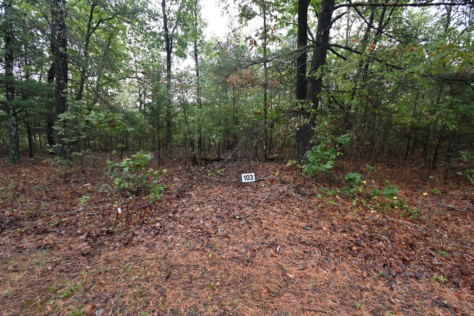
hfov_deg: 100.4
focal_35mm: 15
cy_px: 158
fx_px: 197
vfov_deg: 77.3
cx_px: 237
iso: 400
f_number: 4.5
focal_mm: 10
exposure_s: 1/250
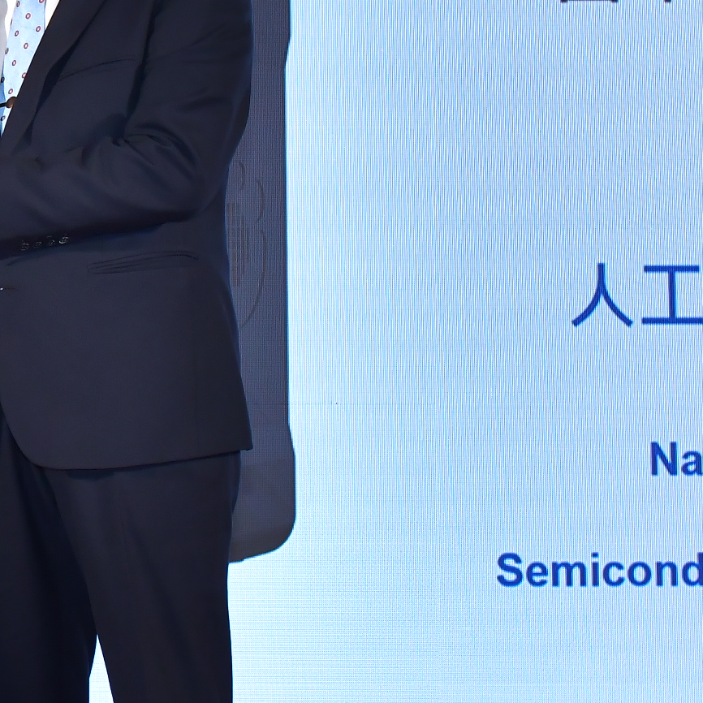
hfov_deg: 10.6
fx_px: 3722
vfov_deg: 10.8
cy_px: 144
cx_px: -128
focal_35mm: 162
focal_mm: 40
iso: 1000
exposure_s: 1/80
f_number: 6.3
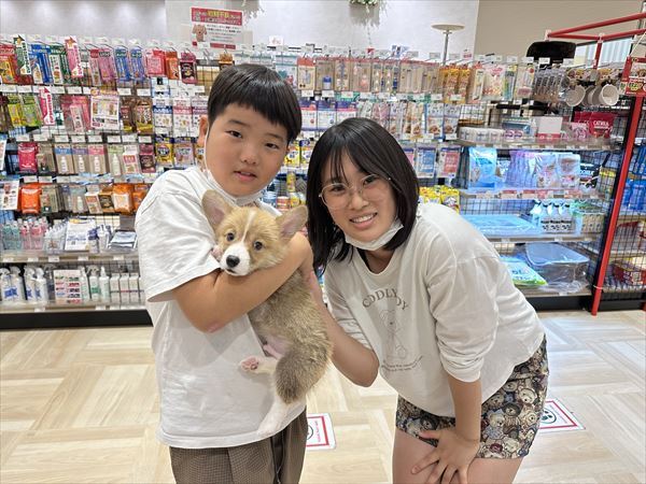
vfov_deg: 56.8
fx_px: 448
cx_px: 323
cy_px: 242
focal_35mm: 24
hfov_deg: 71.6
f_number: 1.78
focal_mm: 6.86
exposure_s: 1/120
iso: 160
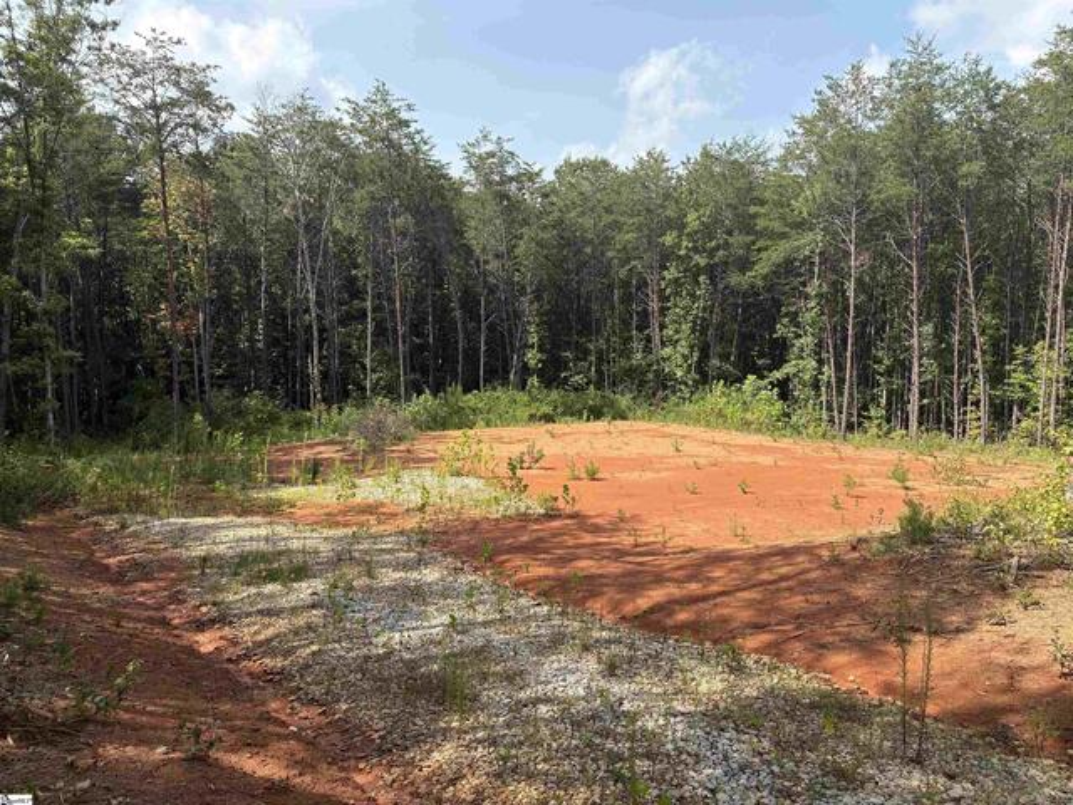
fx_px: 806
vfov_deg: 53.1
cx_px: 536
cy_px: 402
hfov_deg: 67.3
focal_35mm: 26
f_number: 1.6
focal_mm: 5.96
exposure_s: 1/1799
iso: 50
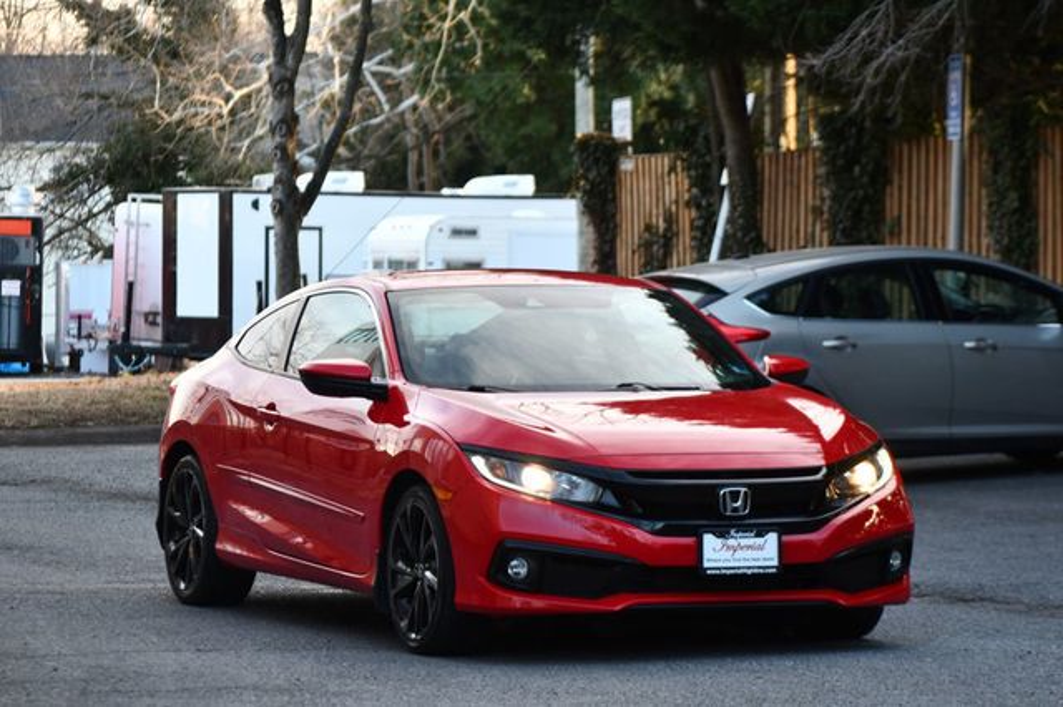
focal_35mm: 153
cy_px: 354
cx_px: 532
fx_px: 4515
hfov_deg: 13.4
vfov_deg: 9.0
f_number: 4.8
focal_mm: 102
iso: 800
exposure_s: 1/200
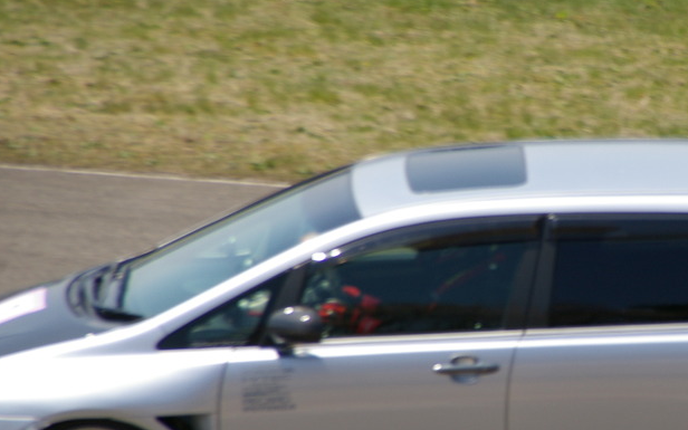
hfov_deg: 3.3
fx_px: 11906
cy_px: 276
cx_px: 526
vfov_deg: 2.1
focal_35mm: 635
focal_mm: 250
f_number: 8
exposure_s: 1/500
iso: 200
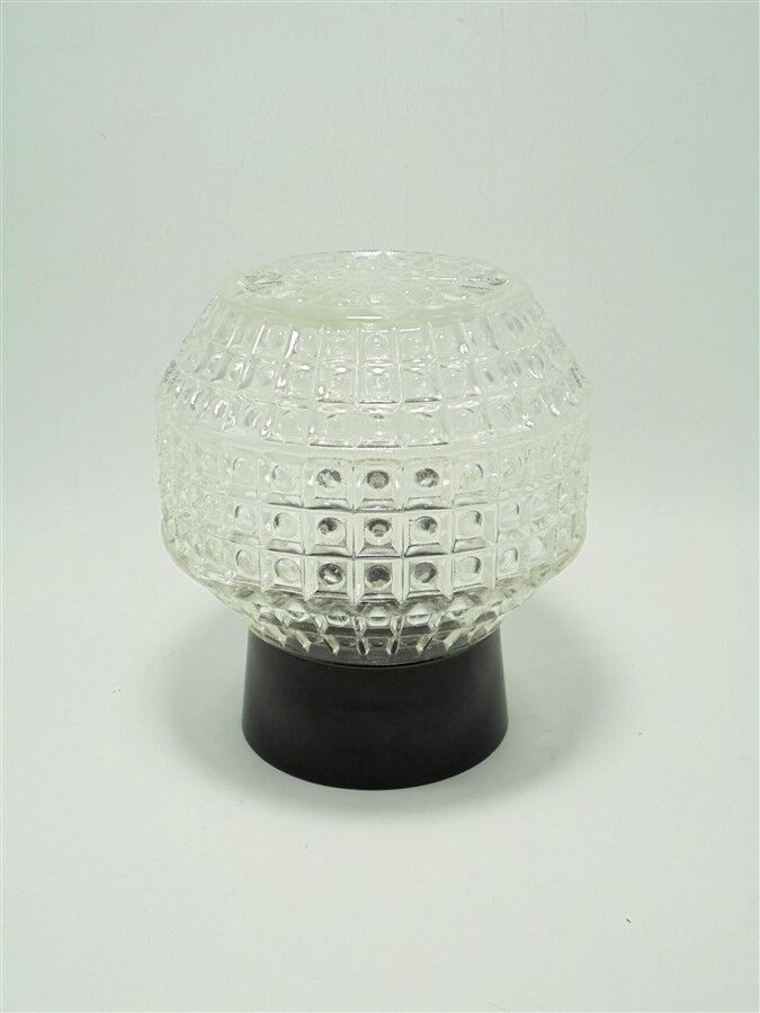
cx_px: 380
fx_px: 1259
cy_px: 506
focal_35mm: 43
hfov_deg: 33.6
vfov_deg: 43.9
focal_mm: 7.8
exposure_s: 1/80
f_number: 4.5
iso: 100
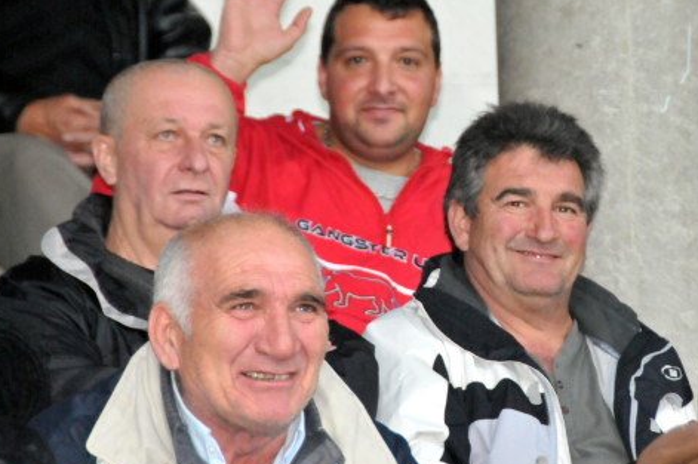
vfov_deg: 3.6
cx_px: 488
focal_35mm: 379
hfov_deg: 5.4
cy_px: 189
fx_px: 7341
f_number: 5.6
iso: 3200
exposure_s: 1/160
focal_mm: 170
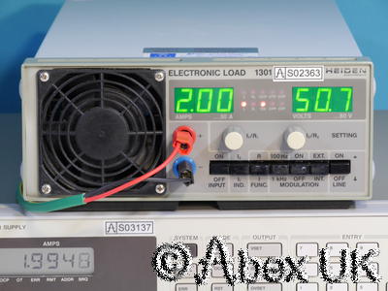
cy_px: 146
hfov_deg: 10.2
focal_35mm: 194
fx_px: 2174
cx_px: 194
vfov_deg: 7.7
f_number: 13
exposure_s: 1/1.3
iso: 400
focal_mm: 97
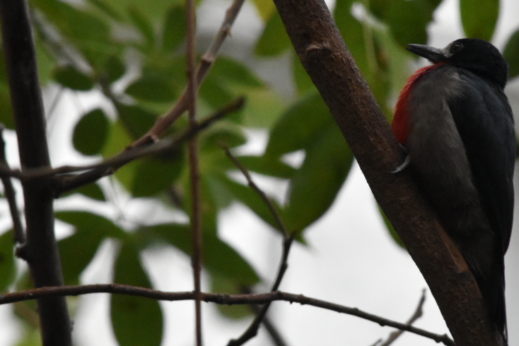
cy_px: 195
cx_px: 248
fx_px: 14312
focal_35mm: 993
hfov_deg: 2.1
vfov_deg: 1.4
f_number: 13
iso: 4000
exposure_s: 1/160
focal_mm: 300
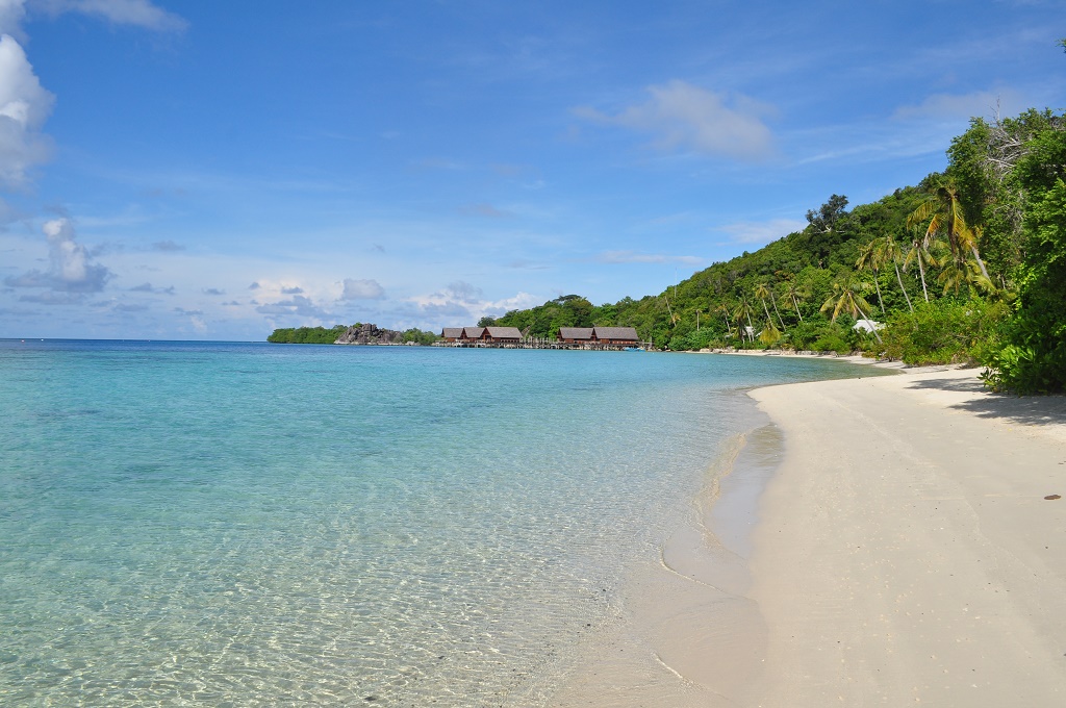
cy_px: 354
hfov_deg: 67.4
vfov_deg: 47.8
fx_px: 798
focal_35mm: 27
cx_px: 533
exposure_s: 1/500
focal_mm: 18
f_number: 11
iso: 200
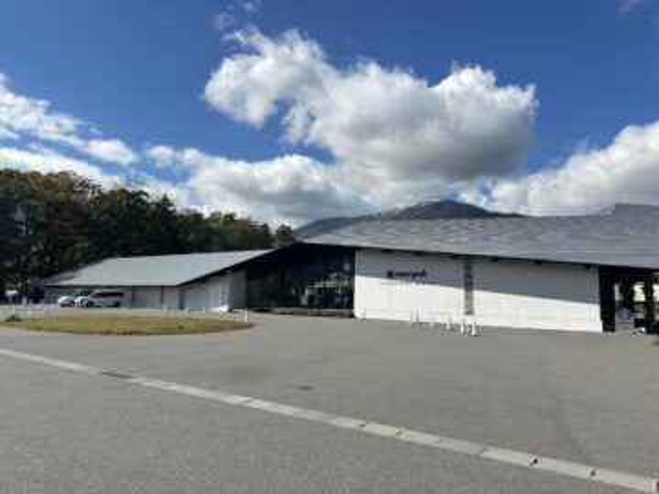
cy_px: 247
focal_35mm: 24
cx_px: 330
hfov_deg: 71.6
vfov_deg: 56.8
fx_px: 457
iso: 80
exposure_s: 1/5525
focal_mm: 6.86
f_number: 1.78
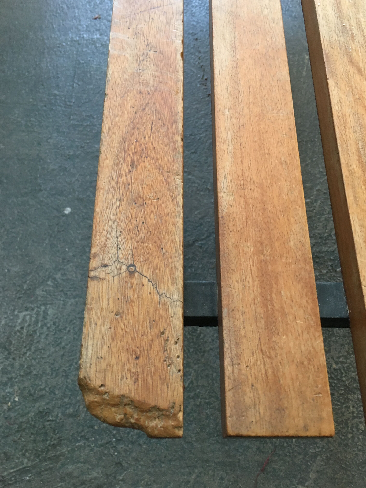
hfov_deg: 45.4
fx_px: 437
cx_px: 188
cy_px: 251
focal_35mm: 31
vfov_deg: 58.3
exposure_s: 1/33
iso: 125
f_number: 2.2
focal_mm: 4.15
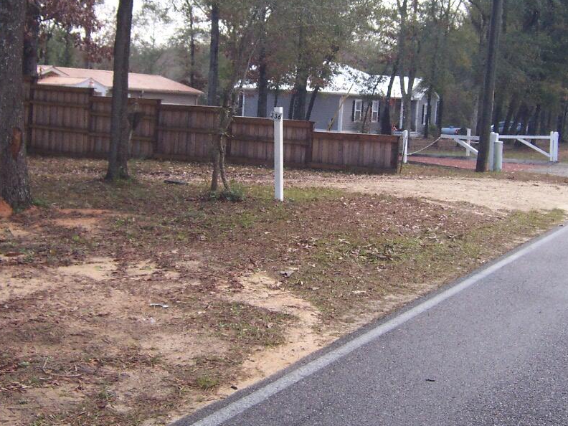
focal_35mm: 50
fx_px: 820
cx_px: 317
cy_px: 176
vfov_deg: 29.1
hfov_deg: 38.1
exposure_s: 1/125
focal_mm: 5.5
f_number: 3.4
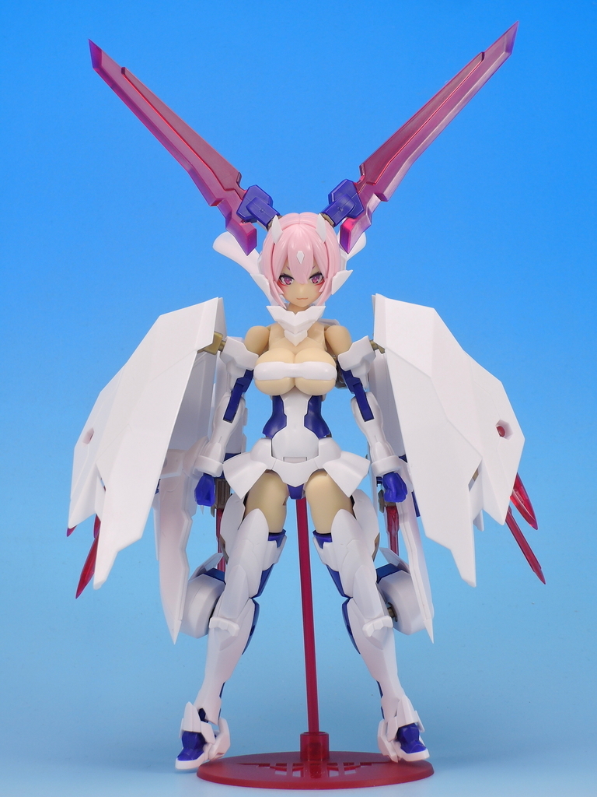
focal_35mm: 85
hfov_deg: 17.4
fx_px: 1955
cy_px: 398
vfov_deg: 23.0
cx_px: 298
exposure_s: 1/5
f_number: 6.3
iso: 80
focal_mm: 18.2
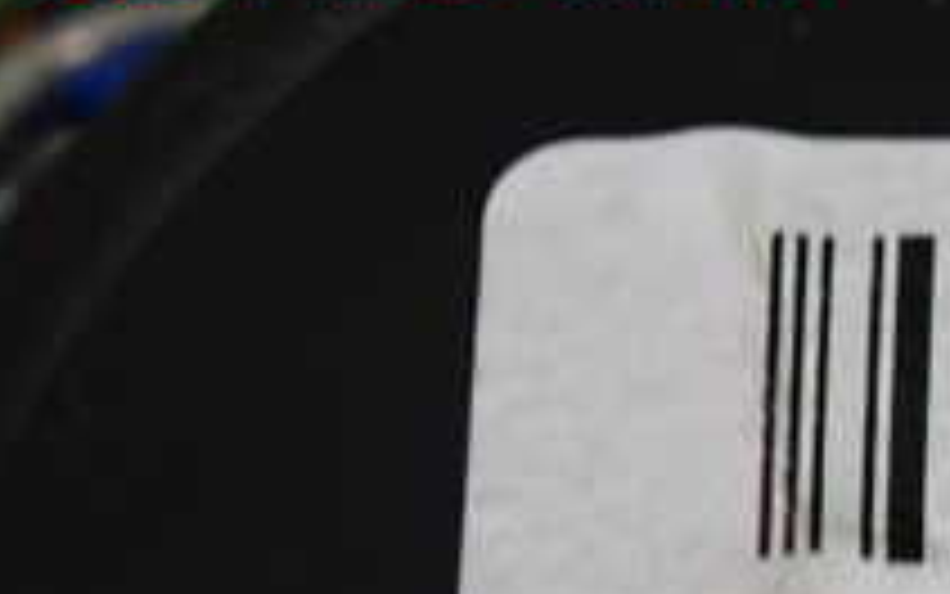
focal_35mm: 301
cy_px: 914
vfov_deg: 4.3
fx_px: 7795
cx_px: 1333
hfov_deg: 6.9
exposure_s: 1/80
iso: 800
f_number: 4.9
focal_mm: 18
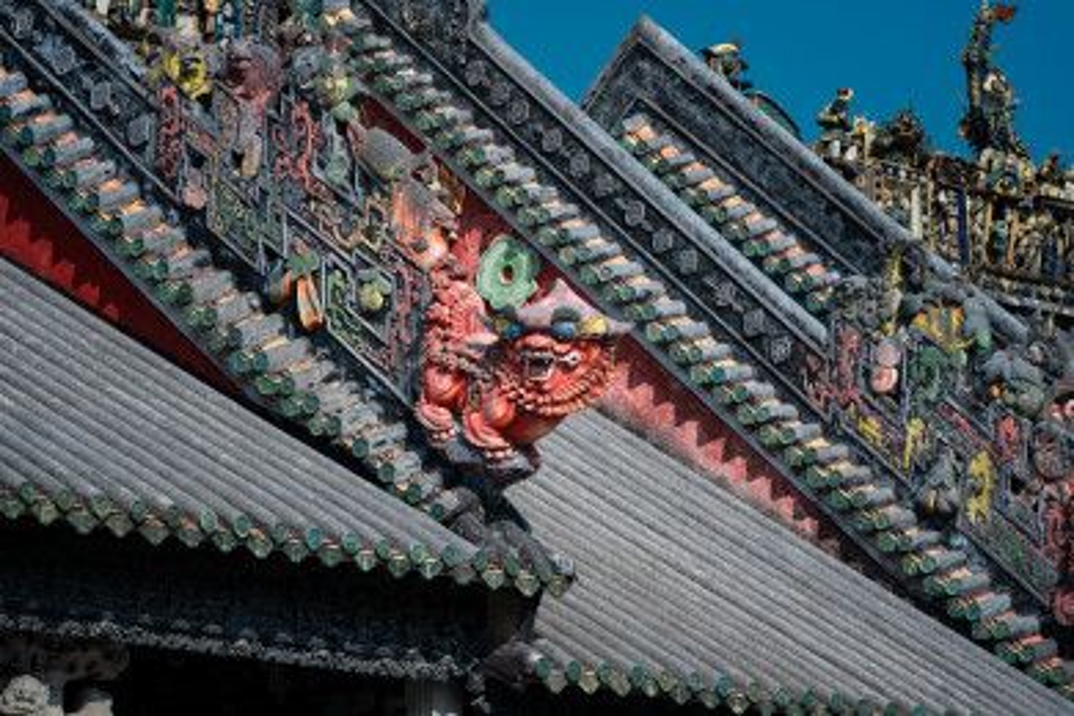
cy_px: 358
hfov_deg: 10.3
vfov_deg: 6.9
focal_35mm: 200
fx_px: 5966
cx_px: 537
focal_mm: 200
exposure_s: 1/200
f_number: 10
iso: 80
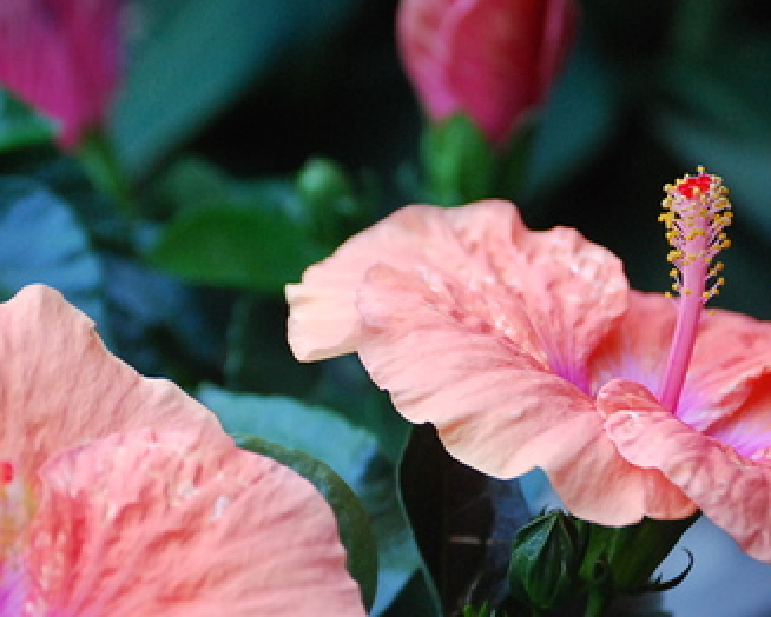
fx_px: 5020
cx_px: 285
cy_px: 420
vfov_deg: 7.0
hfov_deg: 8.8
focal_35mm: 220
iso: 1000
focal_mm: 85
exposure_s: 1/125
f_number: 5.6
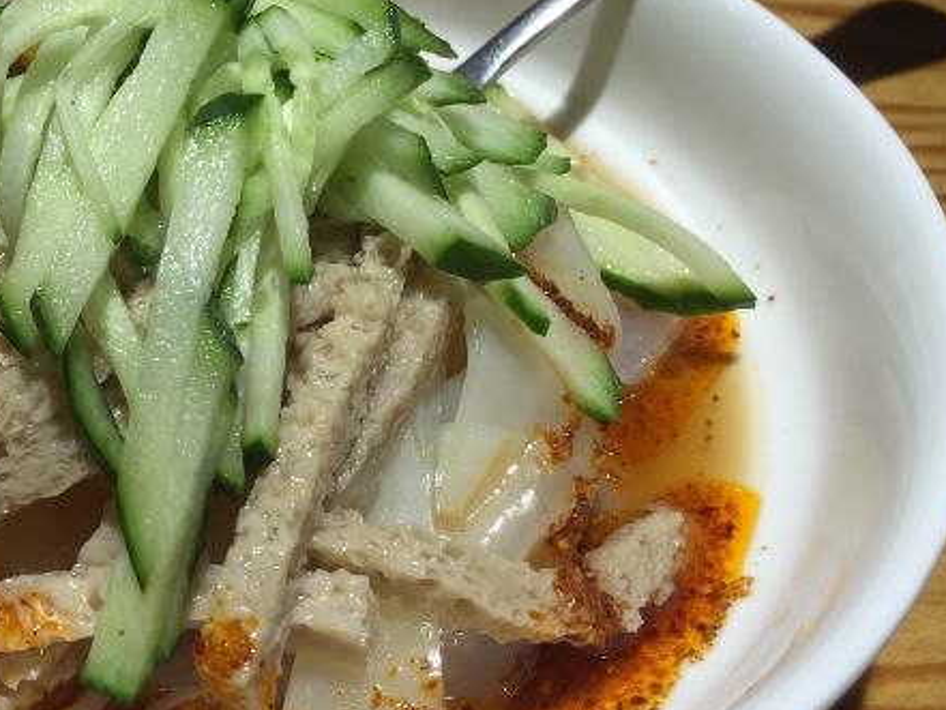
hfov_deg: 40.1
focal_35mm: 46
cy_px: 419
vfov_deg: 31.5
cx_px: 240
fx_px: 1257
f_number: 2.2
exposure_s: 1/103
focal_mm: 4.15
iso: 32
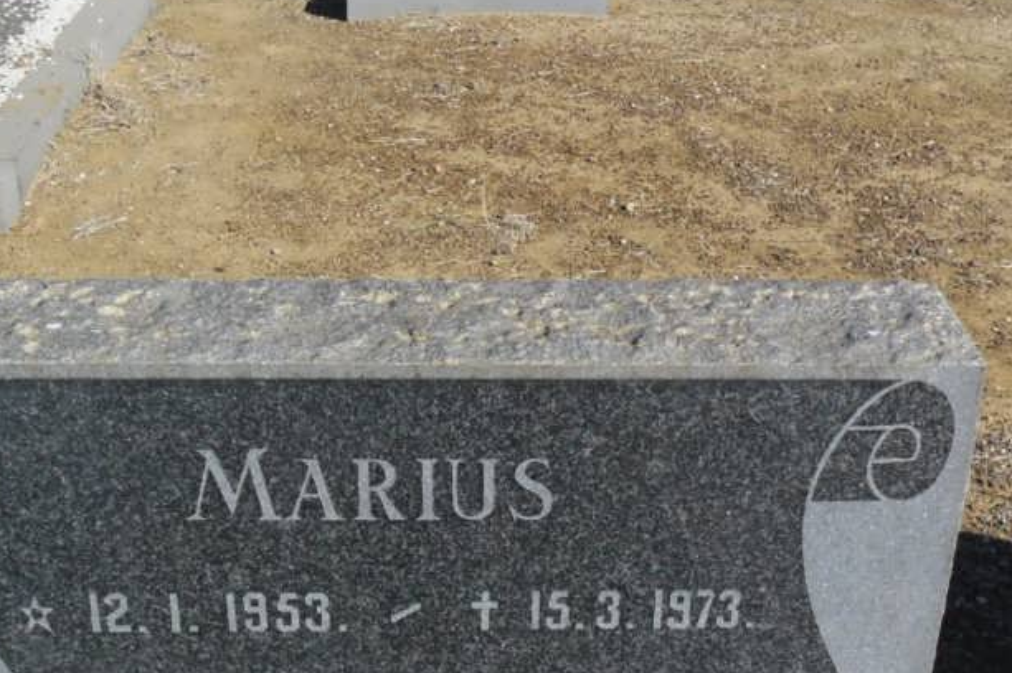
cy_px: 402
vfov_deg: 24.5
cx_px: 553
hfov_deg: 36.2
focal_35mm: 55
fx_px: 1545
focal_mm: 4.9
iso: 80
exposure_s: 1/189
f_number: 9
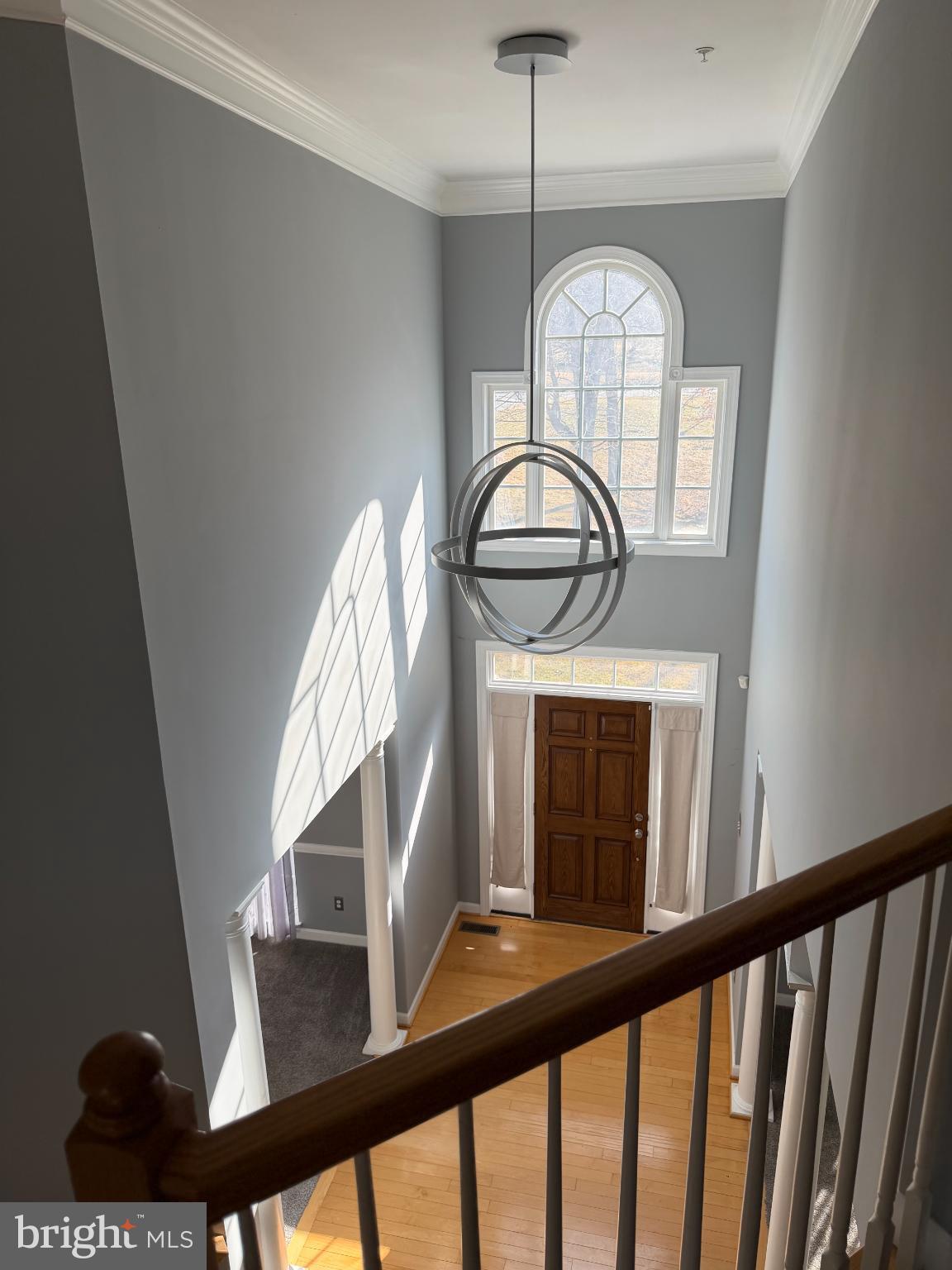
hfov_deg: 56.8
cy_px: 635
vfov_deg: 71.6
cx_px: 476
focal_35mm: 24
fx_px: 880
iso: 100
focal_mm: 6.76
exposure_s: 1/501
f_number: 1.78
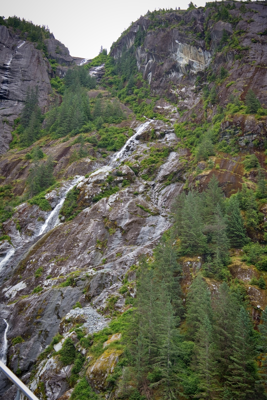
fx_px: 556
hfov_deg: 27.0
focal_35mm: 50
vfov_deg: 39.6
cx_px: 134
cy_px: 200
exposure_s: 1/100
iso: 100
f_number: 4.5
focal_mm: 50
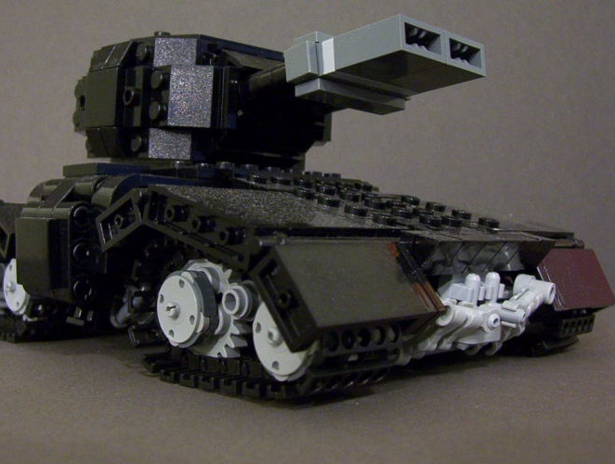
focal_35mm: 52
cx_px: 261
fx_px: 926
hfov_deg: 36.7
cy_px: 206
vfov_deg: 28.1
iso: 200
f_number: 2.73
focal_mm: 5.77
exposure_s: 1/8
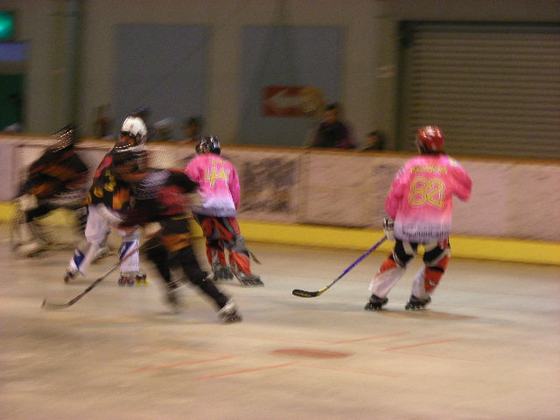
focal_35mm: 128
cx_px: 280
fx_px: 2071
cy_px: 210
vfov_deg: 11.6
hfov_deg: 15.4
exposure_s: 1/24.5
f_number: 3.5
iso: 200
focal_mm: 21.3
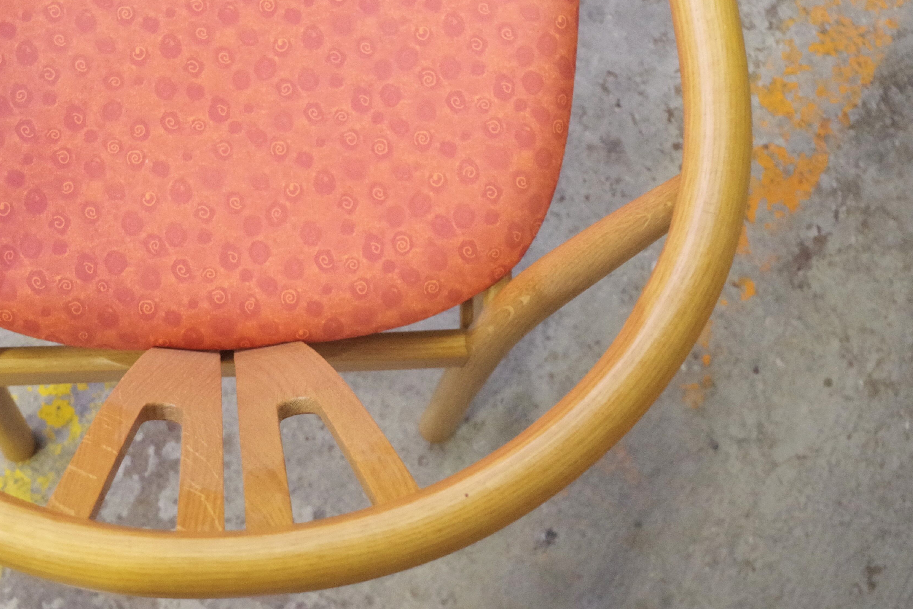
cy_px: 160
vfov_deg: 26.7
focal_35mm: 50
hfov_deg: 38.5
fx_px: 1268
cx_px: 222
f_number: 4
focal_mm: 21.25
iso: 3200
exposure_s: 1/60
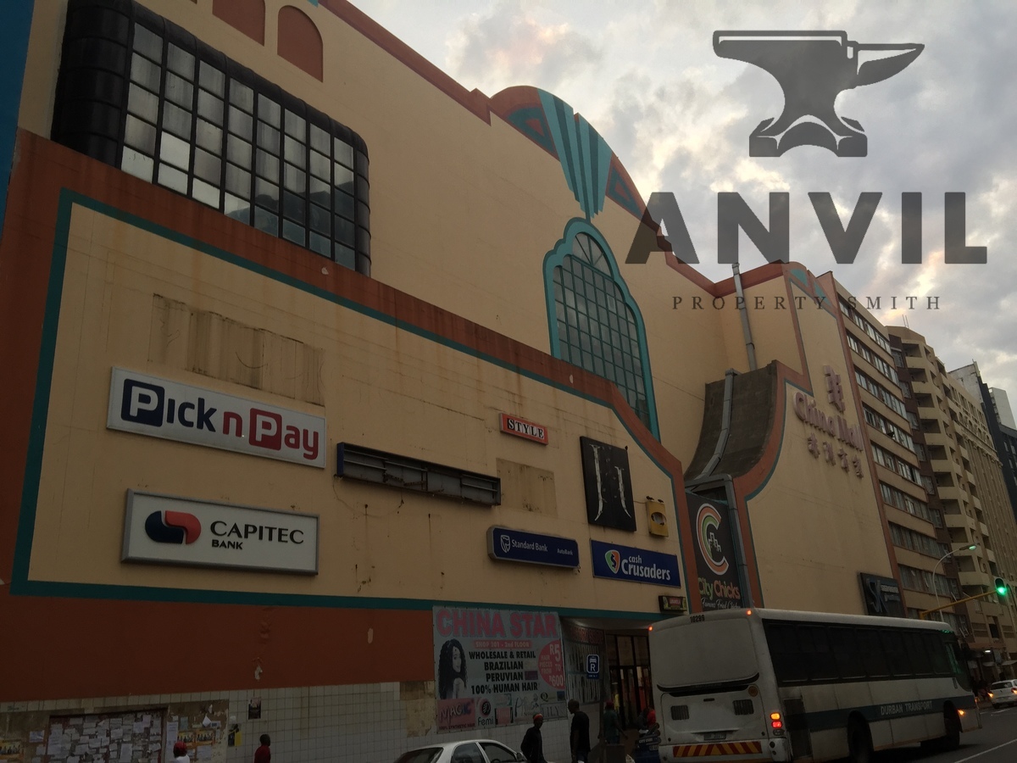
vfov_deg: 48.2
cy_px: 382
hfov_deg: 61.7
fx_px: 852
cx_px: 508
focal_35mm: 29
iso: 32
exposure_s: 1/50
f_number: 2.2
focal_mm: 4.15
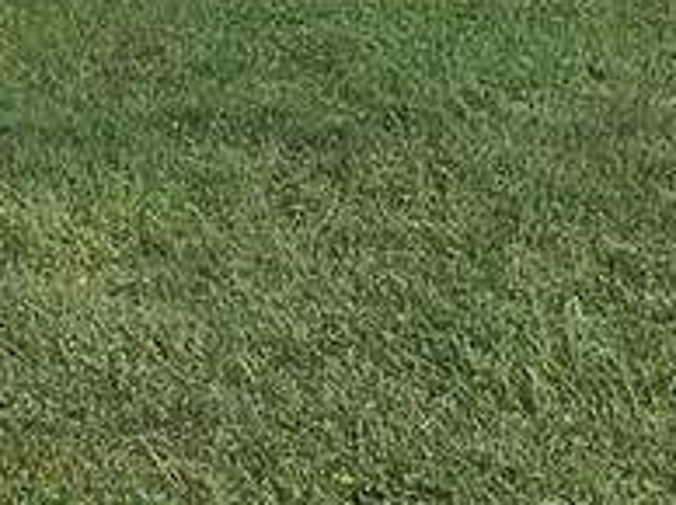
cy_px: -143
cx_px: -258
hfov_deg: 12.5
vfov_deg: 9.6
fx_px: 2965
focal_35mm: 152
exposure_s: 1/120
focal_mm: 6.3
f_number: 1.7
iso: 20
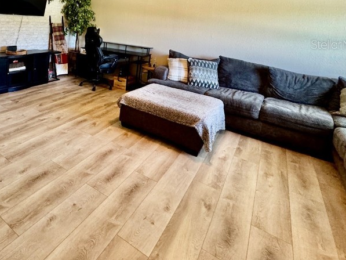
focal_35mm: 24
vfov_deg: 52.3
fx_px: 240
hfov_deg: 65.1
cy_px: 44
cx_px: 69
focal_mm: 2.22
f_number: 2.2
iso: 500
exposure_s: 1/60
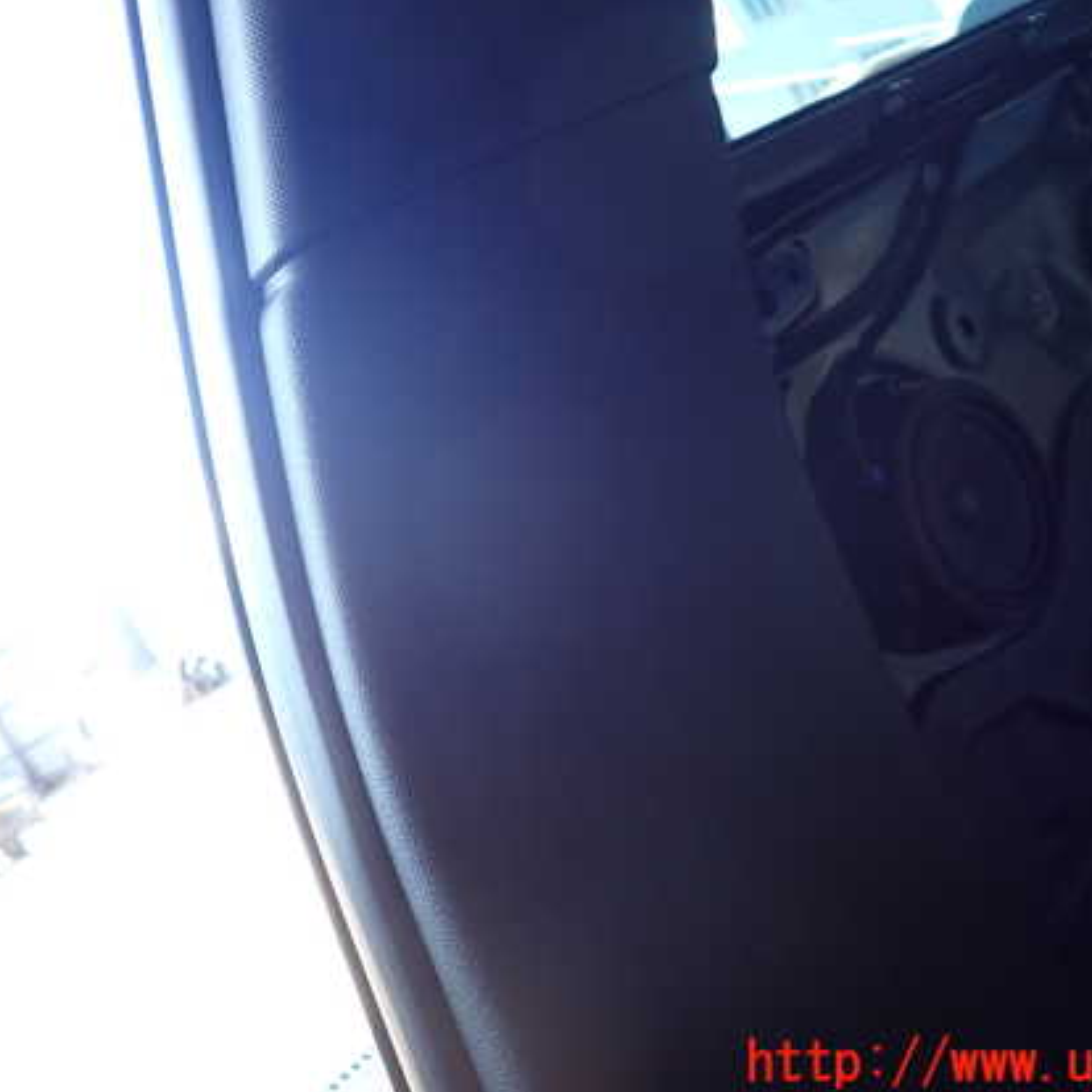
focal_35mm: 32
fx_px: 1142
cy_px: 504
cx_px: 551
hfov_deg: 51.1
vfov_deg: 51.1
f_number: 2
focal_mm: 4.5
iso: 200
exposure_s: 1/80
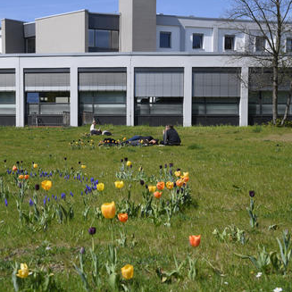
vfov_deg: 26.5
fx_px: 620
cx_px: 108
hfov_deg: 26.4
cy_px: 145
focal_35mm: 65
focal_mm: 50
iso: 100
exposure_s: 1/250
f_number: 8
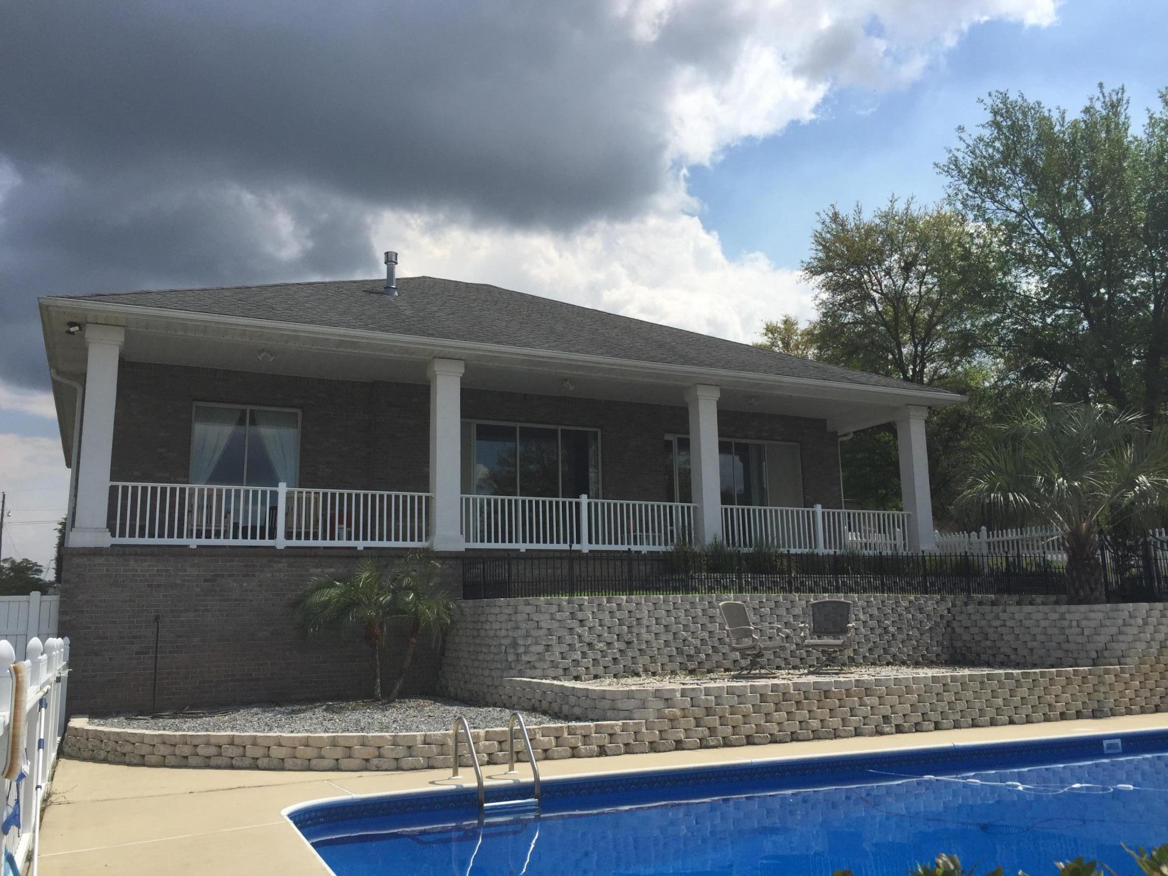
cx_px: 584
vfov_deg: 48.2
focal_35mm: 29
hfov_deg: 61.7
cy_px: 438
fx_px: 979
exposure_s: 1/4405
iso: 32
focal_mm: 4.15
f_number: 2.2
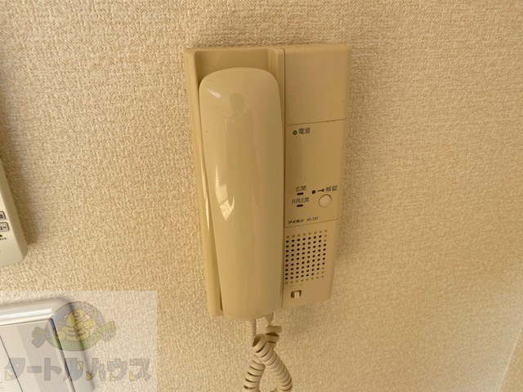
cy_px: 196
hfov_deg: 67.3
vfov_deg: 53.1
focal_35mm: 26
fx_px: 393
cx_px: 262
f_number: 1.8
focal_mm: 4.25
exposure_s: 1/234
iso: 32
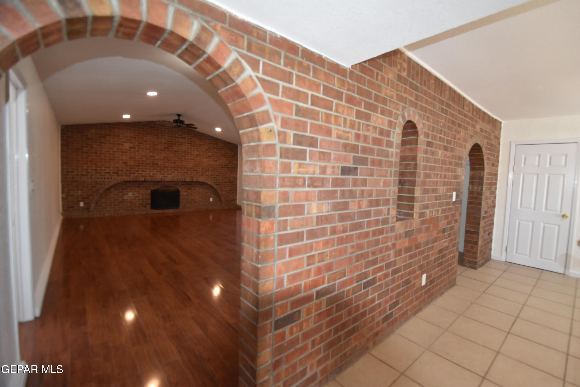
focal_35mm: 15
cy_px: 194
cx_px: 290
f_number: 4
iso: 800
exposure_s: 1/60
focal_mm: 10
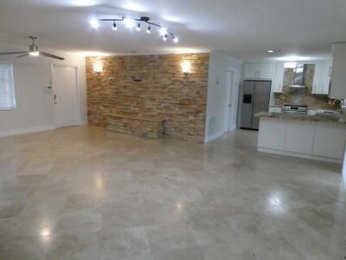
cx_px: 173
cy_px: 130
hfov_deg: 71.6
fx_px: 240
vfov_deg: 56.8
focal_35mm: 24
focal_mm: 4.3
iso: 1250
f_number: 3.3
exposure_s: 1/125
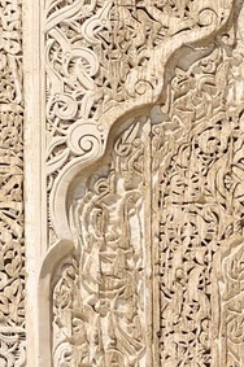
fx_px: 10079
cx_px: -352
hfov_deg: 1.4
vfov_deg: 2.1
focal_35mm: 989
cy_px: -272
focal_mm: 175
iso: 200
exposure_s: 1/320
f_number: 8
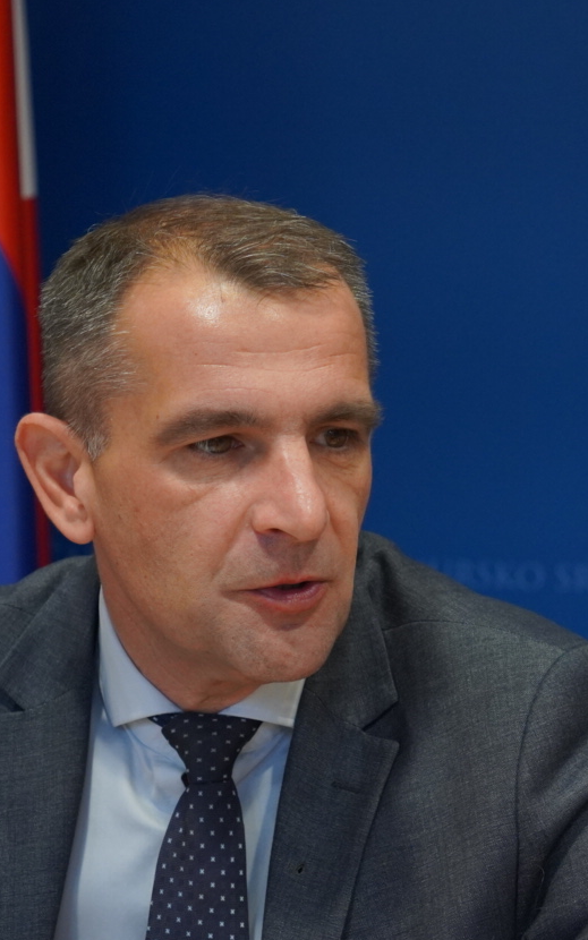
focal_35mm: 142
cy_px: 578
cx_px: 238
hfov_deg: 9.2
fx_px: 3642
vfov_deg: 14.7
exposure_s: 1/160
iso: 1000
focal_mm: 47.7
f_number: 3.5
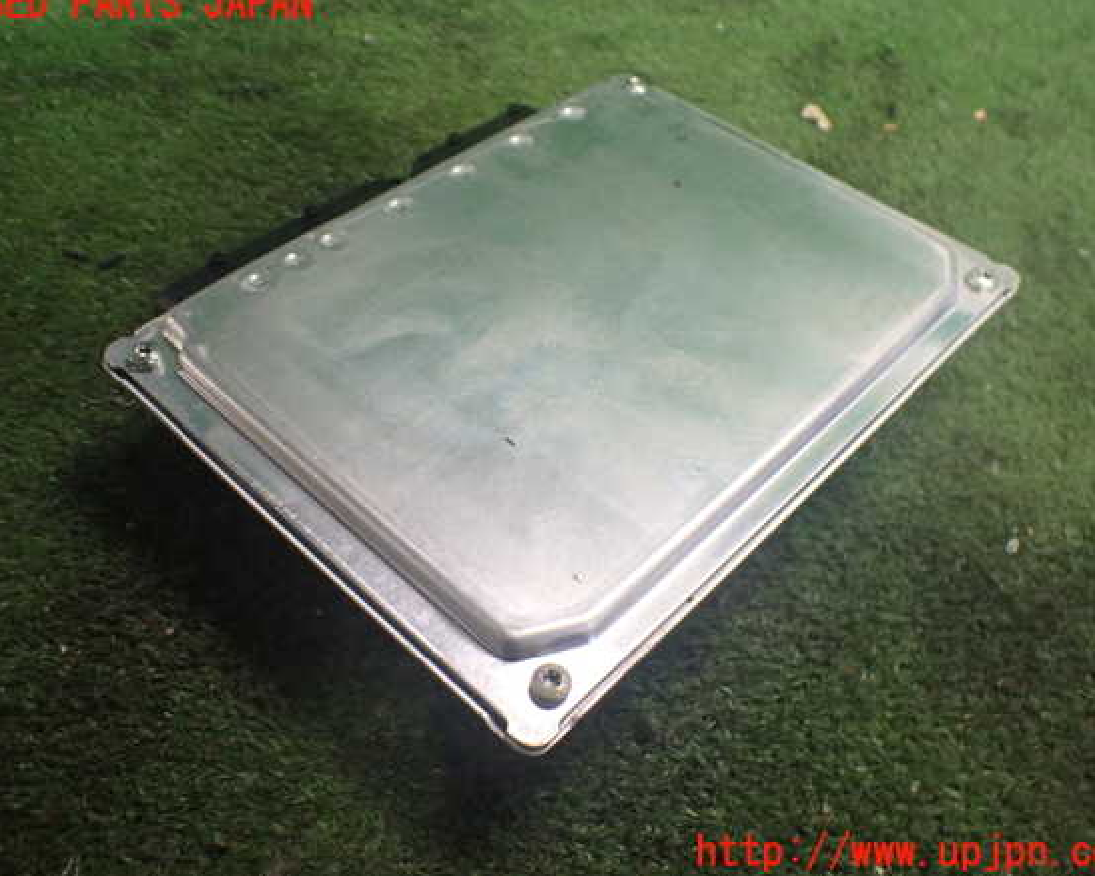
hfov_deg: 55.7
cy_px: 429
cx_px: 548
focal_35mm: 32
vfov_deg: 45.8
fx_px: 1037
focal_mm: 5.4
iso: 800
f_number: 2.3
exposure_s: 1/100
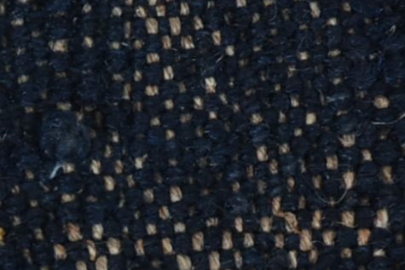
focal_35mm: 1324
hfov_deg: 1.6
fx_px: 14899
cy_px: 246
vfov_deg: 1.0
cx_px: 20
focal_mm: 140
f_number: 10
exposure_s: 1/200
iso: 200
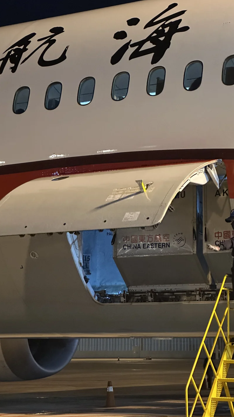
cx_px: 142
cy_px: 211
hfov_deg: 14.2
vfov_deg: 25.0
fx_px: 938
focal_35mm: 85
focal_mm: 9
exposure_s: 1/41
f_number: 2.8
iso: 1250
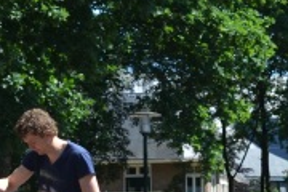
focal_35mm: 183
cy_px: 314
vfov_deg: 7.3
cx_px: 230
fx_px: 1464
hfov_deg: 11.2
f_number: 7.1
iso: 100
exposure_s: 1/200
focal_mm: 22
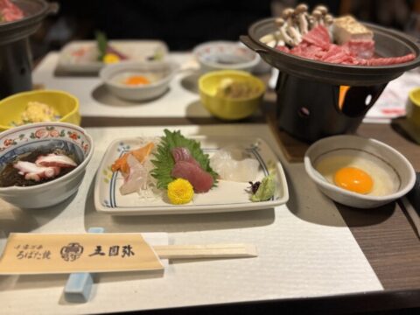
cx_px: 210
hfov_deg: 67.3
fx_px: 315
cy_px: 158
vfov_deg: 53.1
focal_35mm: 26
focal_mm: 5.96
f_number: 1.6
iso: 200
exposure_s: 1/60
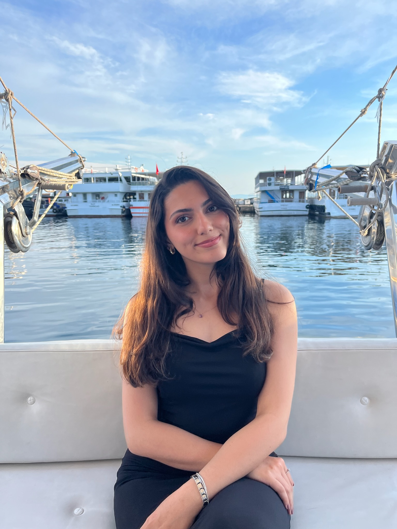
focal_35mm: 26
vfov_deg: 67.3
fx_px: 398
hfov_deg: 53.1
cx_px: 198
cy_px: 264
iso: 50
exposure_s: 1/1028
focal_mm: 5.1
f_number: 1.6
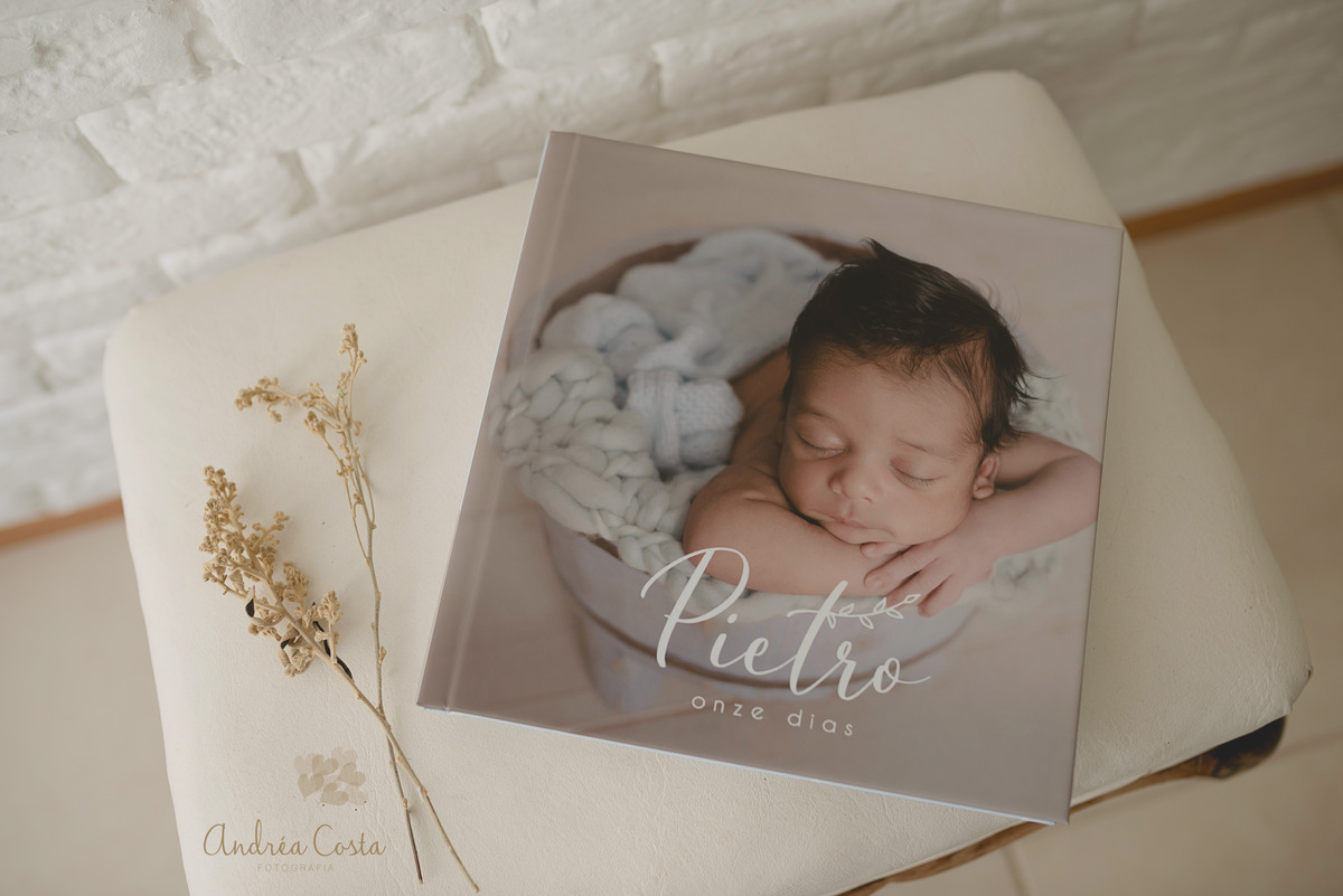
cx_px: 672
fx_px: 1306
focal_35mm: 35
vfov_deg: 37.9
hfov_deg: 54.4
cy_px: 448
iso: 200
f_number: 2.5
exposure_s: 1/200
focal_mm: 35
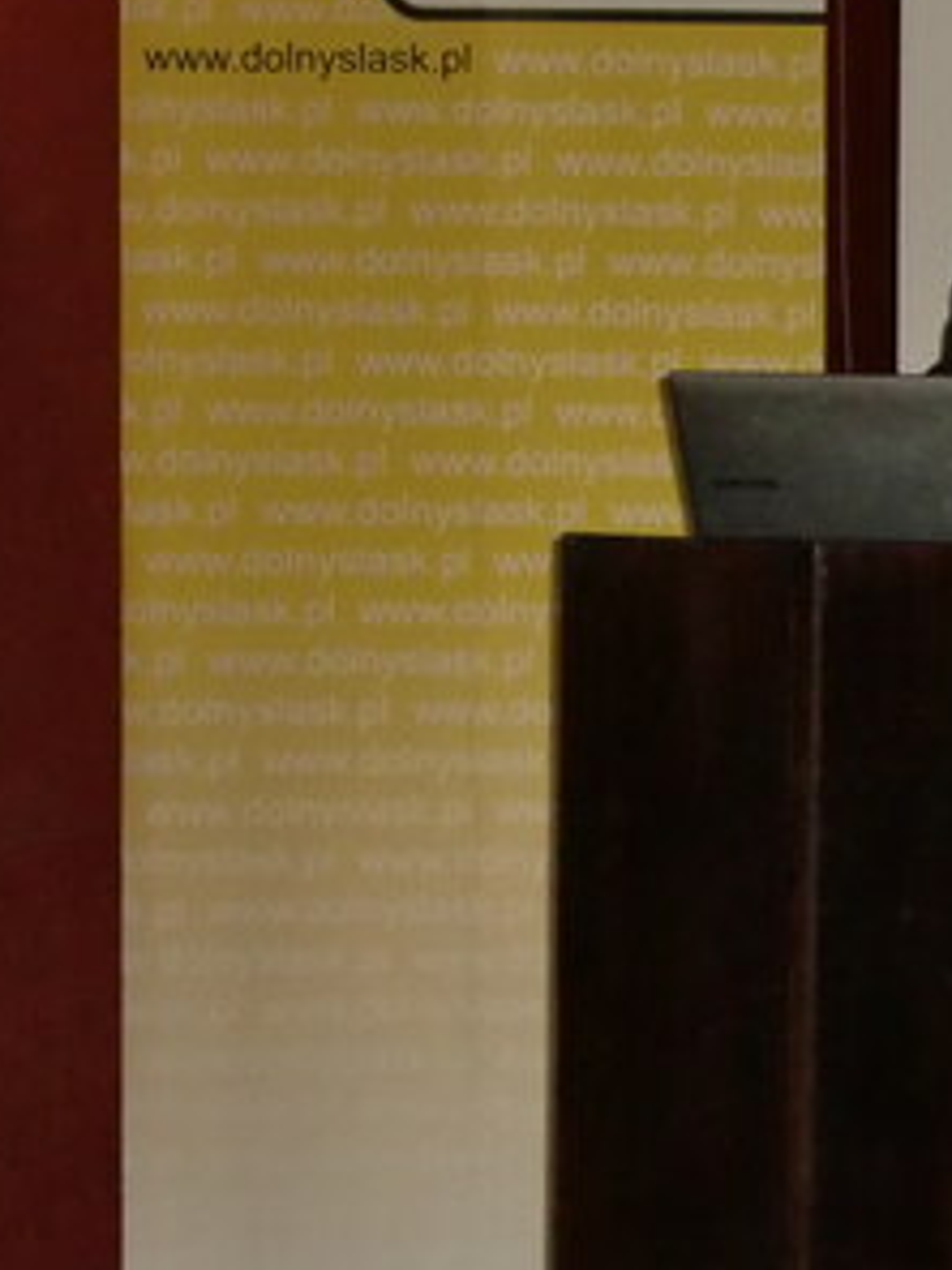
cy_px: 710
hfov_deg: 9.0
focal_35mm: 161
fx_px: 5904
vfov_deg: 12.3
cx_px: 1299
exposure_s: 1/60
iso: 400
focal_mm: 10.8
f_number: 3.8
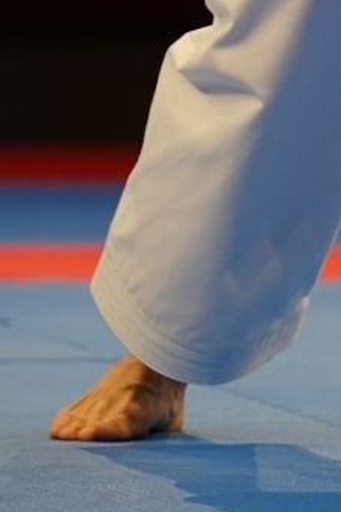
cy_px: -300
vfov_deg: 2.3
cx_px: 534
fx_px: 12985
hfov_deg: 1.5
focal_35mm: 913
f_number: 2.8
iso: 1000
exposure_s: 1/500
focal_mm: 170
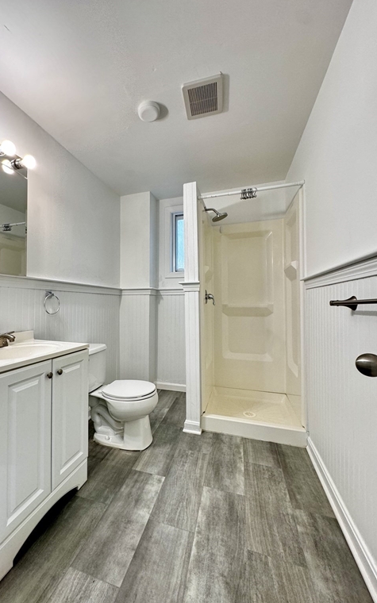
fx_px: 247
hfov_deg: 74.0
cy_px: 300
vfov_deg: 101.5
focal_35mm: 15
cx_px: 151
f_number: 2.2
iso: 200
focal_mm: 2.22
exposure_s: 1/60
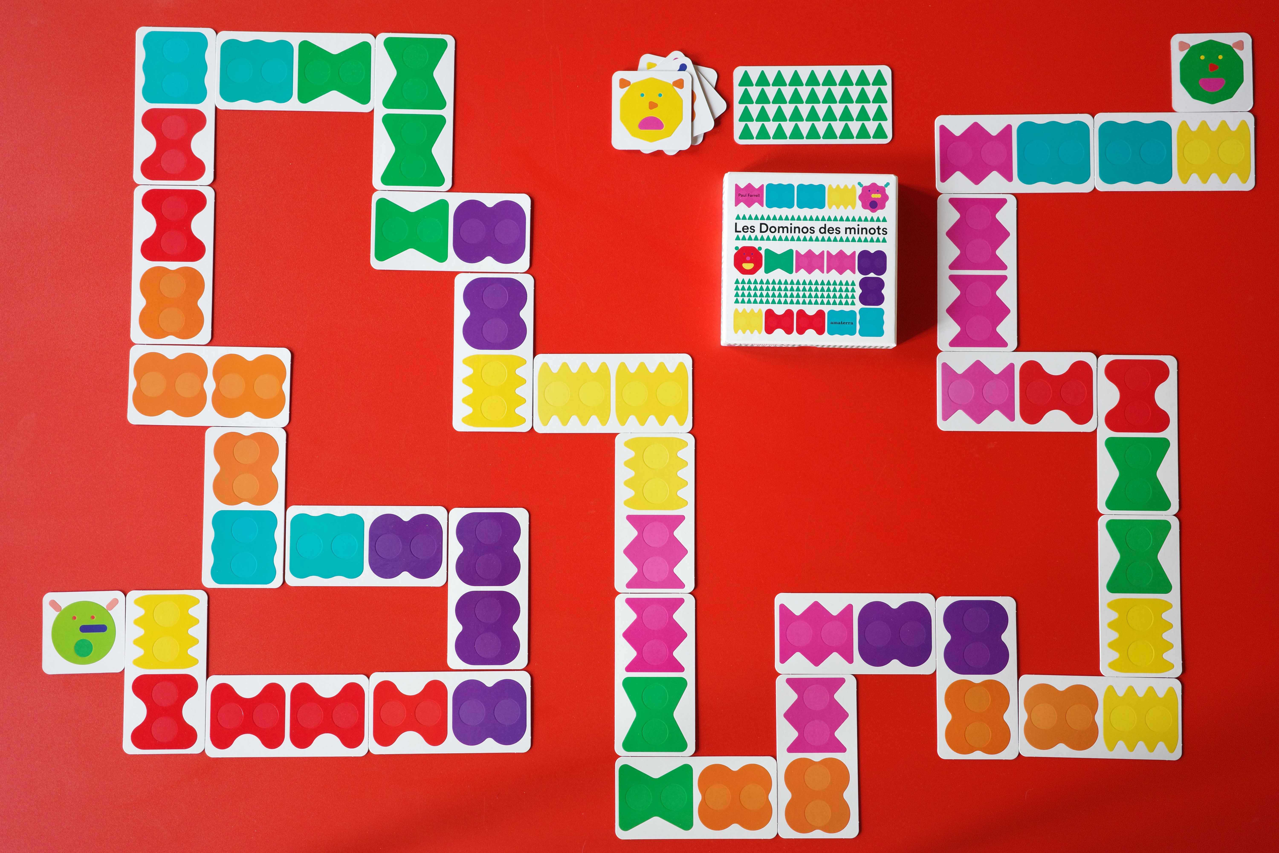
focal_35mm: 40
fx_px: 1421
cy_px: 426
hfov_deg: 48.5
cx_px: 640
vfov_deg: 33.4
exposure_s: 1/40
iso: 640
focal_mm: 26
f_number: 2.8
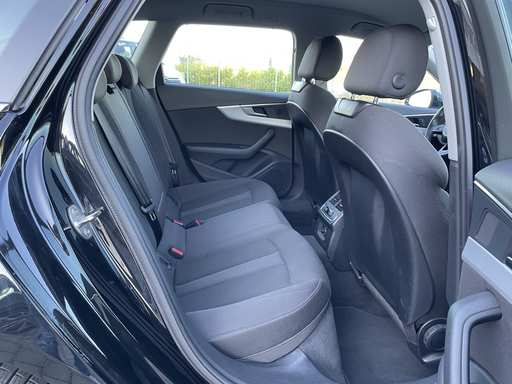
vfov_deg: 53.1
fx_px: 385
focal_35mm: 26
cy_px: 192
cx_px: 256
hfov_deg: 67.3
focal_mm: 4.2
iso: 125
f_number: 1.6
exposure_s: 1/89
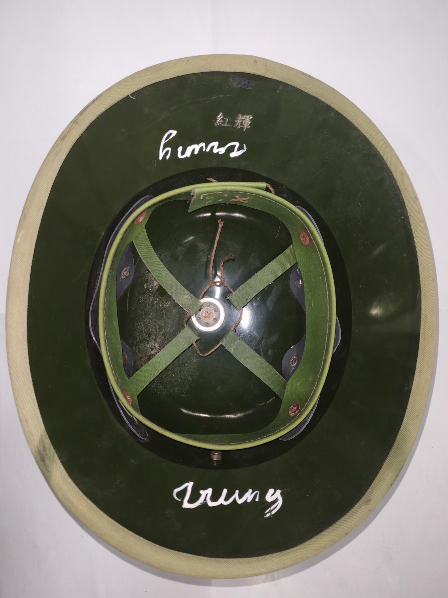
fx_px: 466
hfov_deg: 51.4
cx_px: 224
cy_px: 299
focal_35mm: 27
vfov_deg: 65.3
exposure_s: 1/50
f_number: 1.95
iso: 500
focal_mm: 5.52
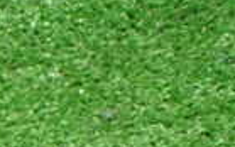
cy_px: 335
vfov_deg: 8.8
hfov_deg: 12.9
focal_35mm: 137
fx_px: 878
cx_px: -265
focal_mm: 5.4
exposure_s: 1/40
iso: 800
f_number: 2.3
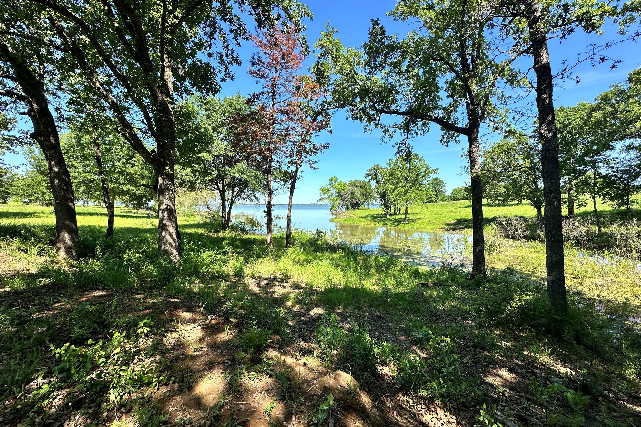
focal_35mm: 15
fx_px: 267
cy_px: 208
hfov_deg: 100.4
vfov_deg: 77.3
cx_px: 324
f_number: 2.2
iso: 50
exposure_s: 1/1052
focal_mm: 2.22
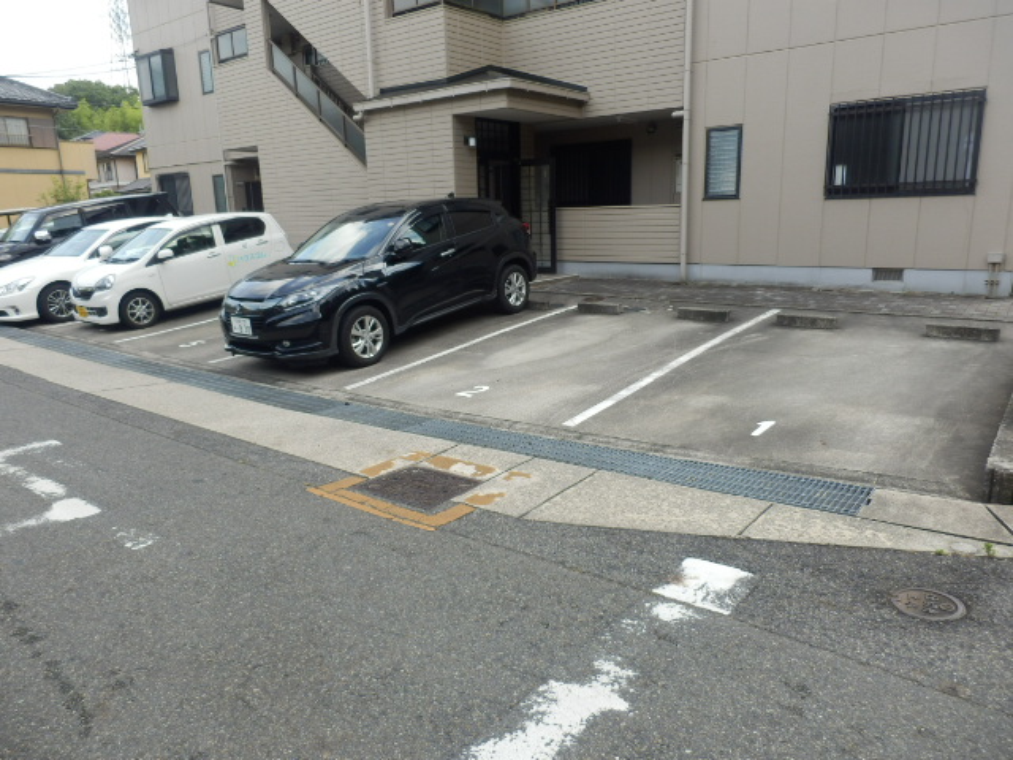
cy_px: 380
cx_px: 506
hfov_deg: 71.6
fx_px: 702
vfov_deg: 56.8
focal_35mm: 24
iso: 80
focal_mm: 4.2
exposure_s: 1/250
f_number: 3
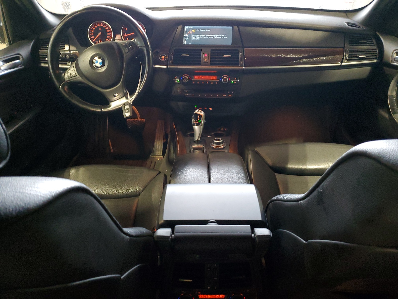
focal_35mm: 26
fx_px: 299
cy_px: 150
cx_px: 199
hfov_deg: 67.3
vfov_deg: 53.1
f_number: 1.5
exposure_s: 1/33
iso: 289
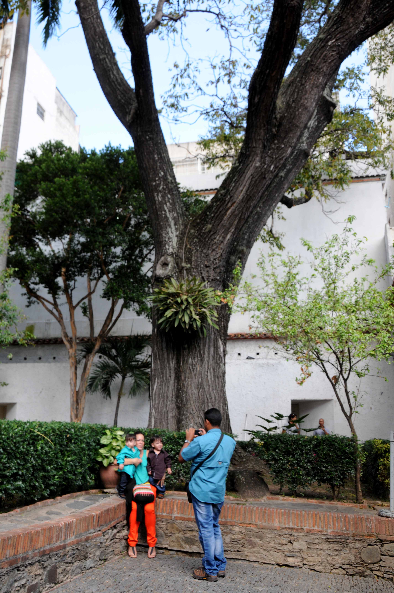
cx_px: 197
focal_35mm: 33
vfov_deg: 57.3
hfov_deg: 39.9
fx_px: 543
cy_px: 296
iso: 400
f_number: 10
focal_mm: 22
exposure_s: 1/80
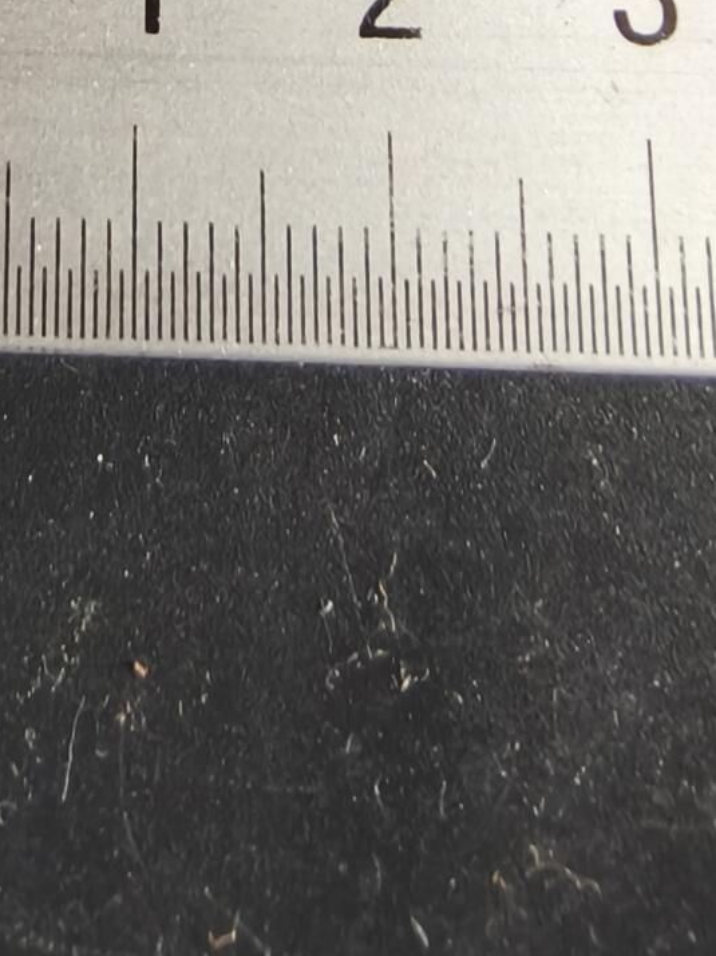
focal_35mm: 58
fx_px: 1601
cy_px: -151
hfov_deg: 25.1
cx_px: 467
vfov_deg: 29.3
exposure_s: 1/50
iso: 500
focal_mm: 2.32
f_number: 2
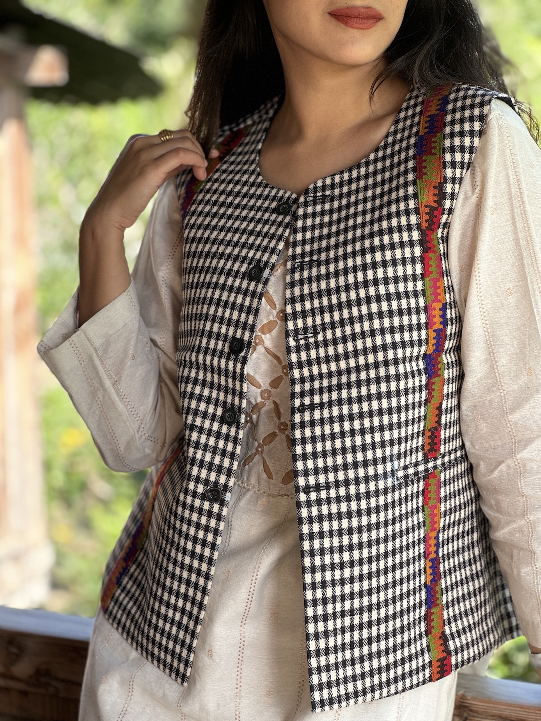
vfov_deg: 25.3
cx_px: 270
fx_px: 1604
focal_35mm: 77
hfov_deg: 19.1
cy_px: 360
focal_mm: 9
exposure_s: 1/99
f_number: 2.8
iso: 64
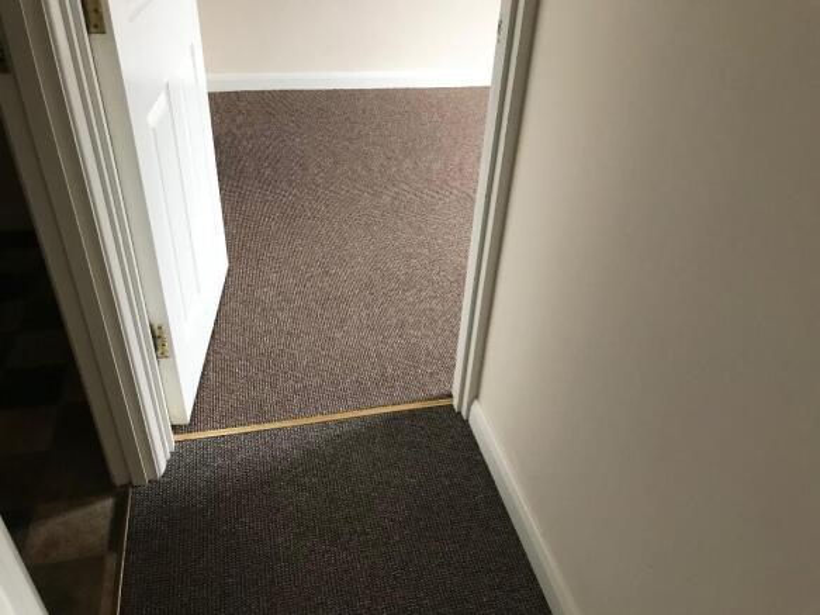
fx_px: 663
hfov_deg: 63.5
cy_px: 308
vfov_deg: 49.7
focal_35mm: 28
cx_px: 410
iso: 40
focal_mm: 3.99
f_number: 1.8
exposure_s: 1/20
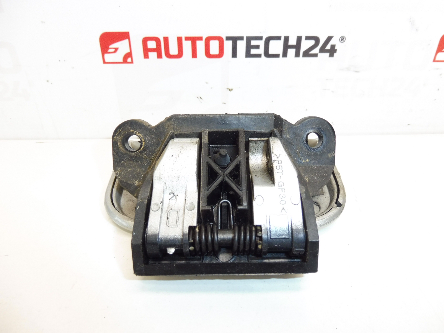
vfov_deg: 56.8
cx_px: 222
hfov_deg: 71.6
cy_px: 166
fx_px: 308
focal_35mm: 24
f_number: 3.5
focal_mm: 4.3
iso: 200
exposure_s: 1/60
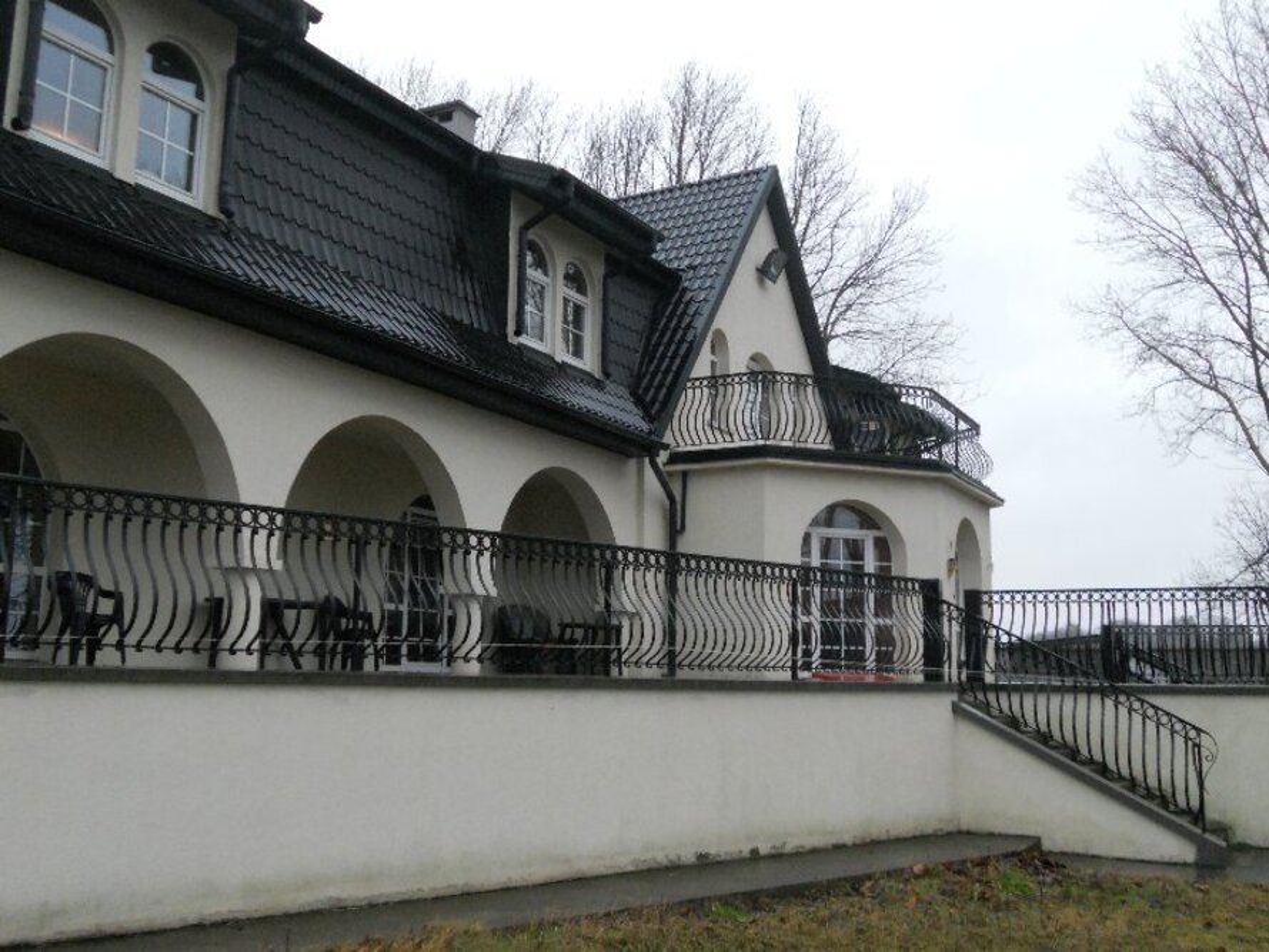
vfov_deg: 37.7
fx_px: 1393
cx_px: 634
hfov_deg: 49.0
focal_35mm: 38
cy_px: 476
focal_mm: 6.9
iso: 320
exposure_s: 1/30
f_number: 3.9
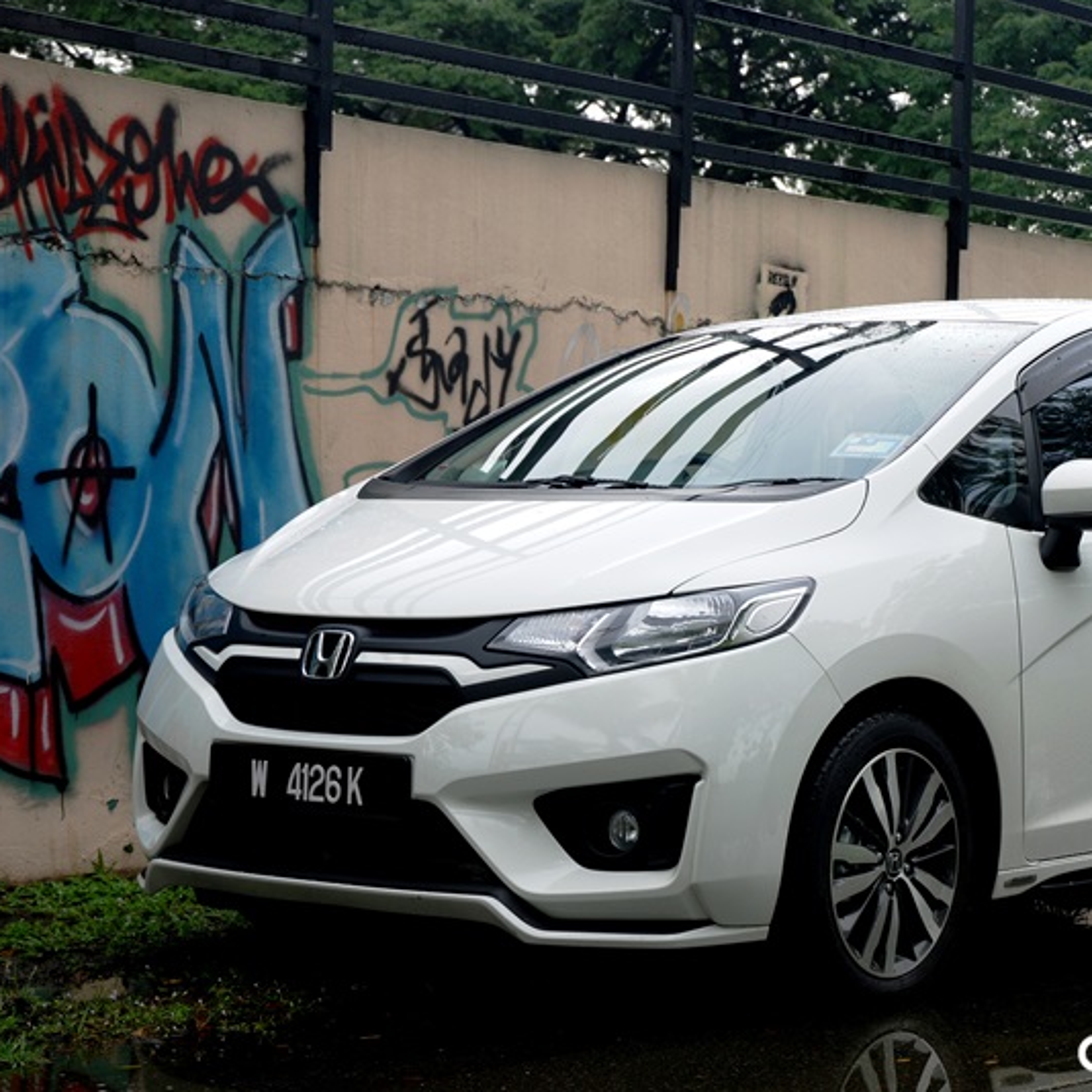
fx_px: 3141
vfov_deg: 19.7
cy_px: 546
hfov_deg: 19.6
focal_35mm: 88
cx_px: 779
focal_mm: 46
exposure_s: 1/200
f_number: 7.1
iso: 100
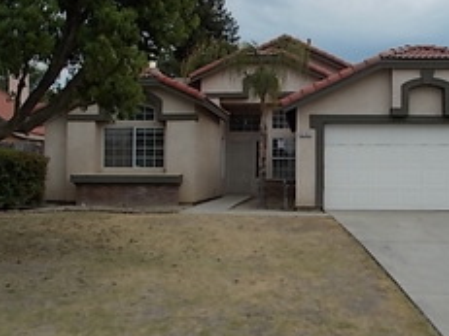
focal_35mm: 39
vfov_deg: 36.8
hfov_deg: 47.4
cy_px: 175
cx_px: 282
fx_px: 506
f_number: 3.2
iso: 80
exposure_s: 1/500
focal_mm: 4.6
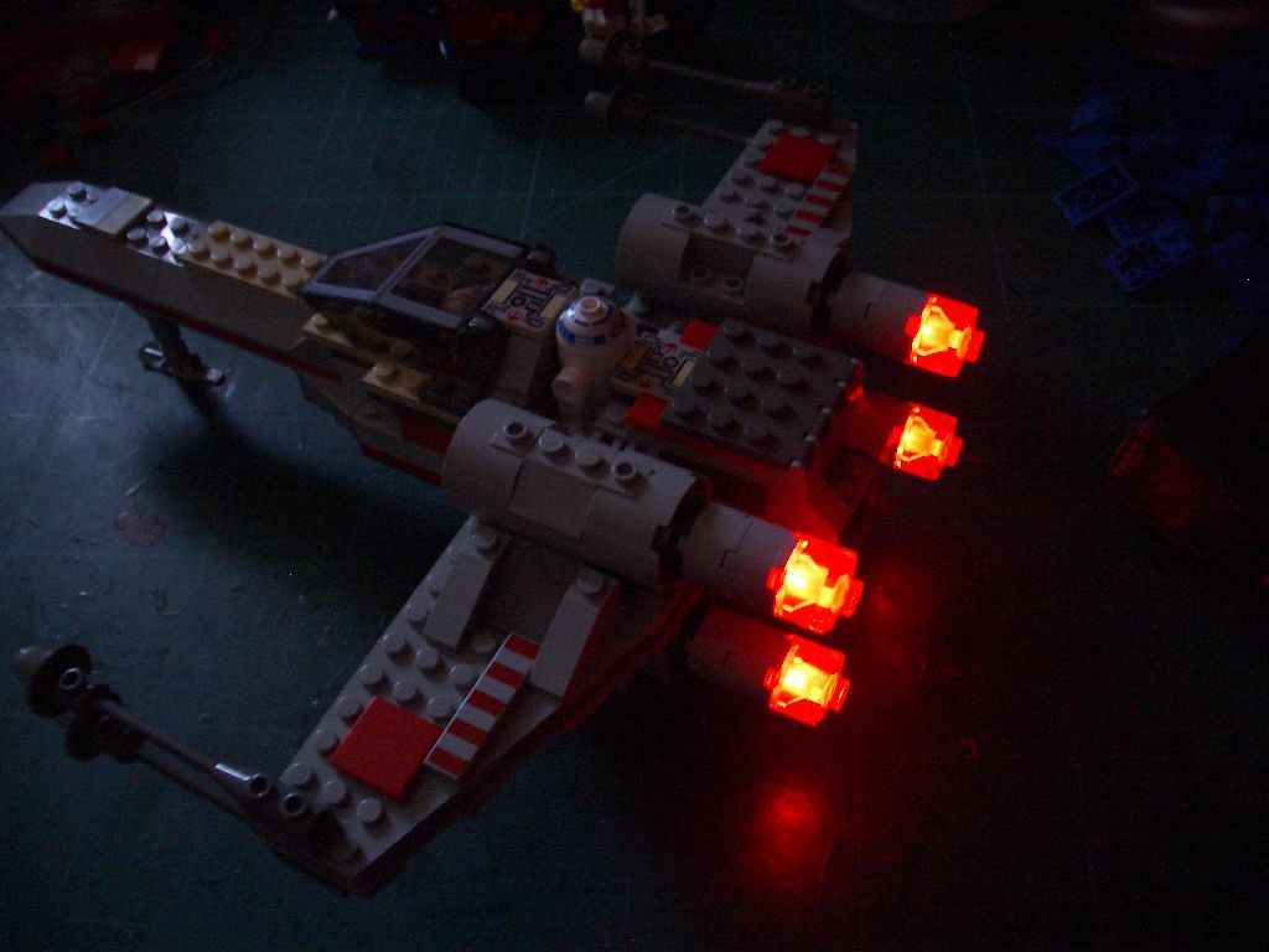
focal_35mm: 35
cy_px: 476
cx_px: 634
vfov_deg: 40.7
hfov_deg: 52.6
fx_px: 1283
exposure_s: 1/8
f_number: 2.6
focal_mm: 5.8
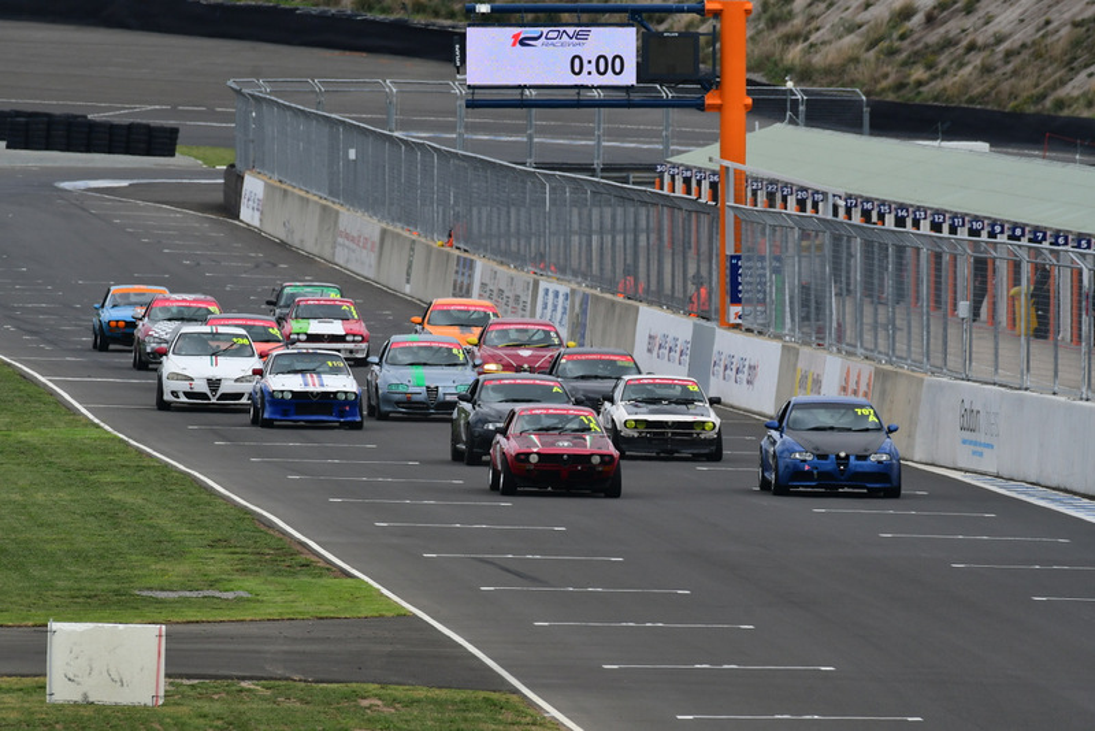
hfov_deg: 3.1
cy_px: 366
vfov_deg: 2.1
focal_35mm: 660
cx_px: 548
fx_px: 20081
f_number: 10
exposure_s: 1/640
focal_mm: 440
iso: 320
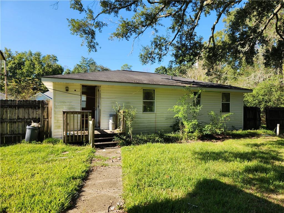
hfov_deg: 73.9
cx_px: 142
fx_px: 189
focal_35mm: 23
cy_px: 106
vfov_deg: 58.9
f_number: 1.8
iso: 20
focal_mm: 5.4
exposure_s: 1/688
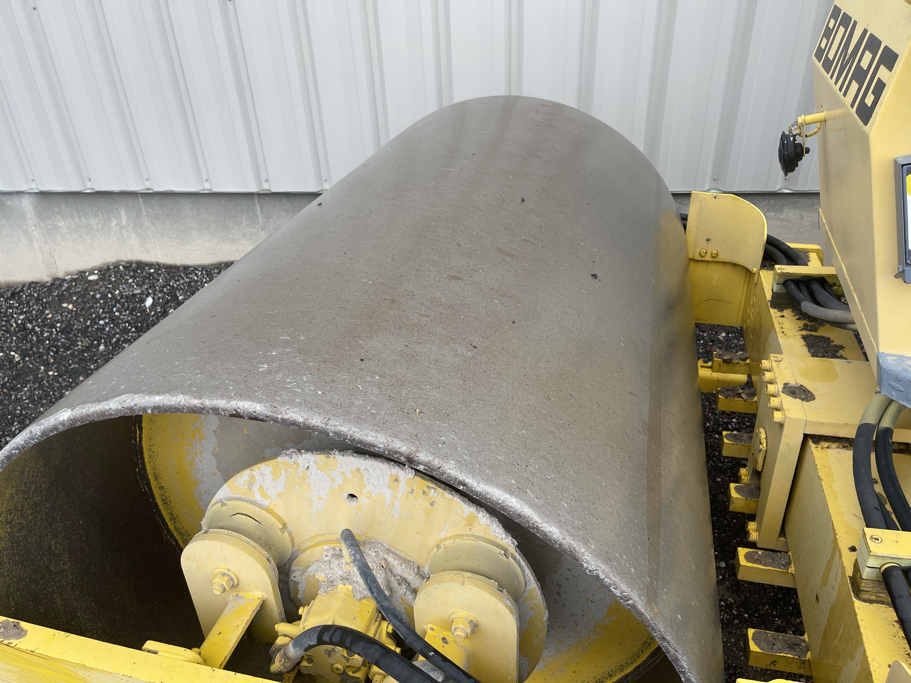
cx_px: 456
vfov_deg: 53.1
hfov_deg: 67.3
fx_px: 684
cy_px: 342
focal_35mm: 26
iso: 32
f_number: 1.6
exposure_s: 1/1057
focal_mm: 5.1
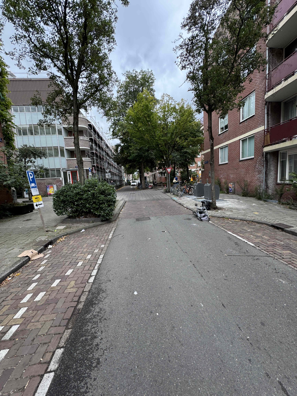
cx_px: 148
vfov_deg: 102.1
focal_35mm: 14
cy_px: 198
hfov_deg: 85.7
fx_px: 160
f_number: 2.2
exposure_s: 1/99
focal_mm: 2.22
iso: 64
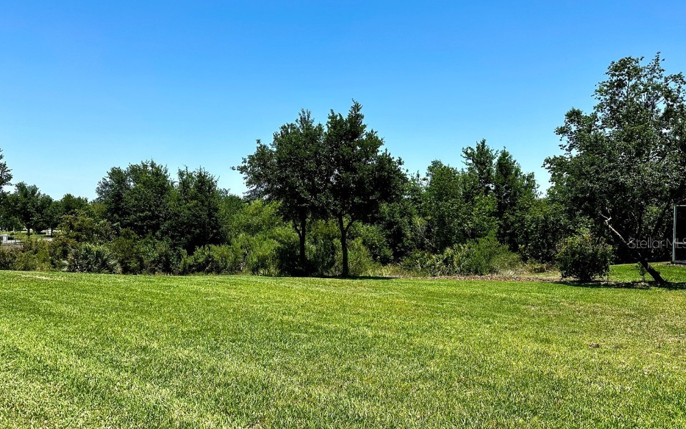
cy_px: 243
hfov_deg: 70.4
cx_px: 342
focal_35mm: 26
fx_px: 486
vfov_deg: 47.5
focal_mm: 6.86
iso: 80
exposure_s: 1/4184
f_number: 1.78
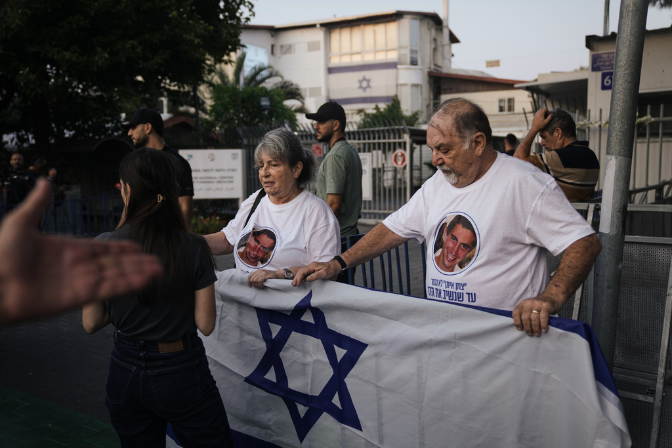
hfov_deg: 54.4
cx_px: 336
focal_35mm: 35
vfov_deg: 37.9
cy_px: 224
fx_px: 653
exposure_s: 1/800
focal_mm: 35
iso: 320
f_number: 2.8
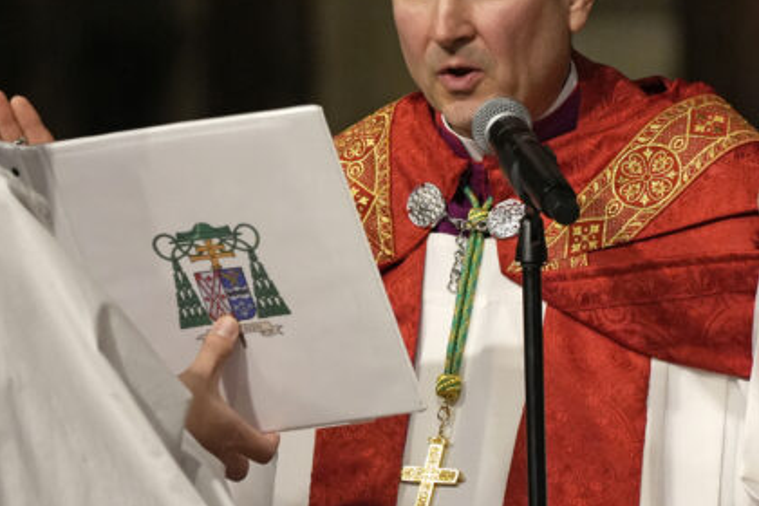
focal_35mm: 849
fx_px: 17898
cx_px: 340
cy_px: 247
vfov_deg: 1.6
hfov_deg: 2.4
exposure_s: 1/320
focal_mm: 348
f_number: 5.6
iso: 4000
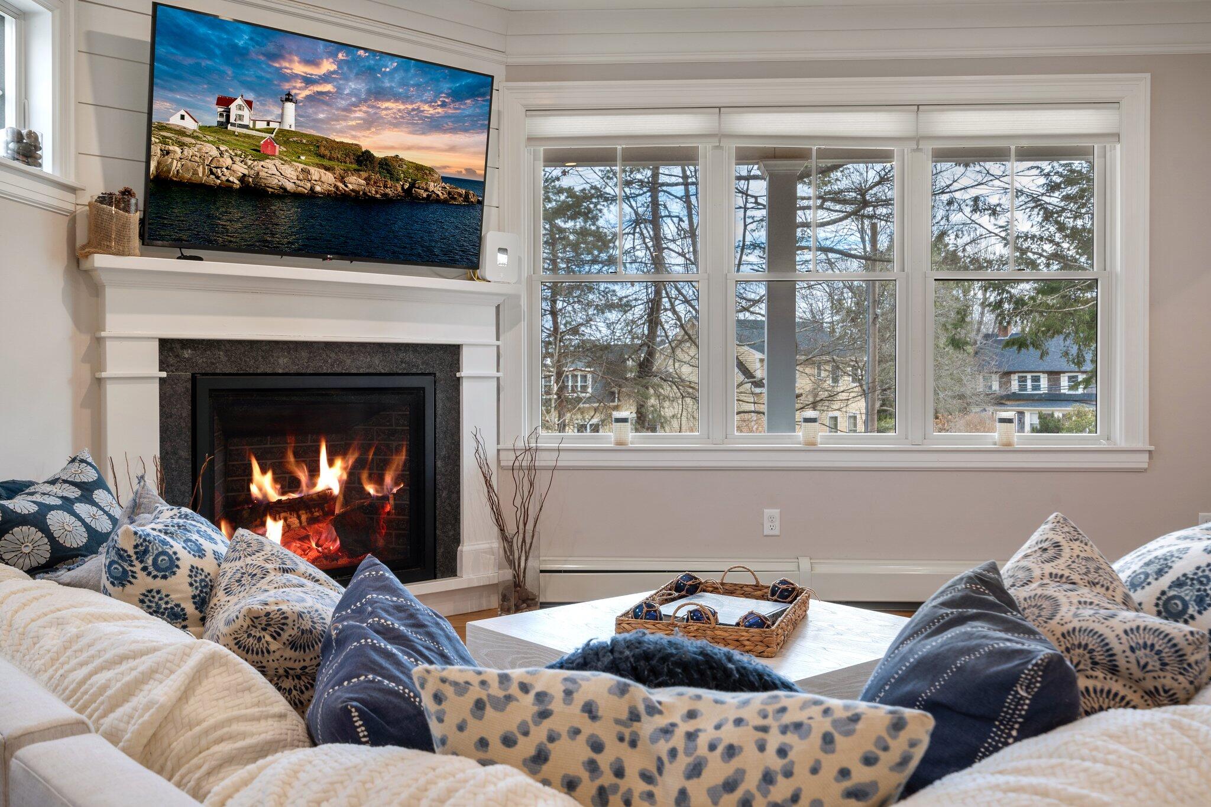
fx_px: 1110
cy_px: 404
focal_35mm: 33
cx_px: 606
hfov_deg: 57.2
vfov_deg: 40.0
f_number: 9
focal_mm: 33
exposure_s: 1/3
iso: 64
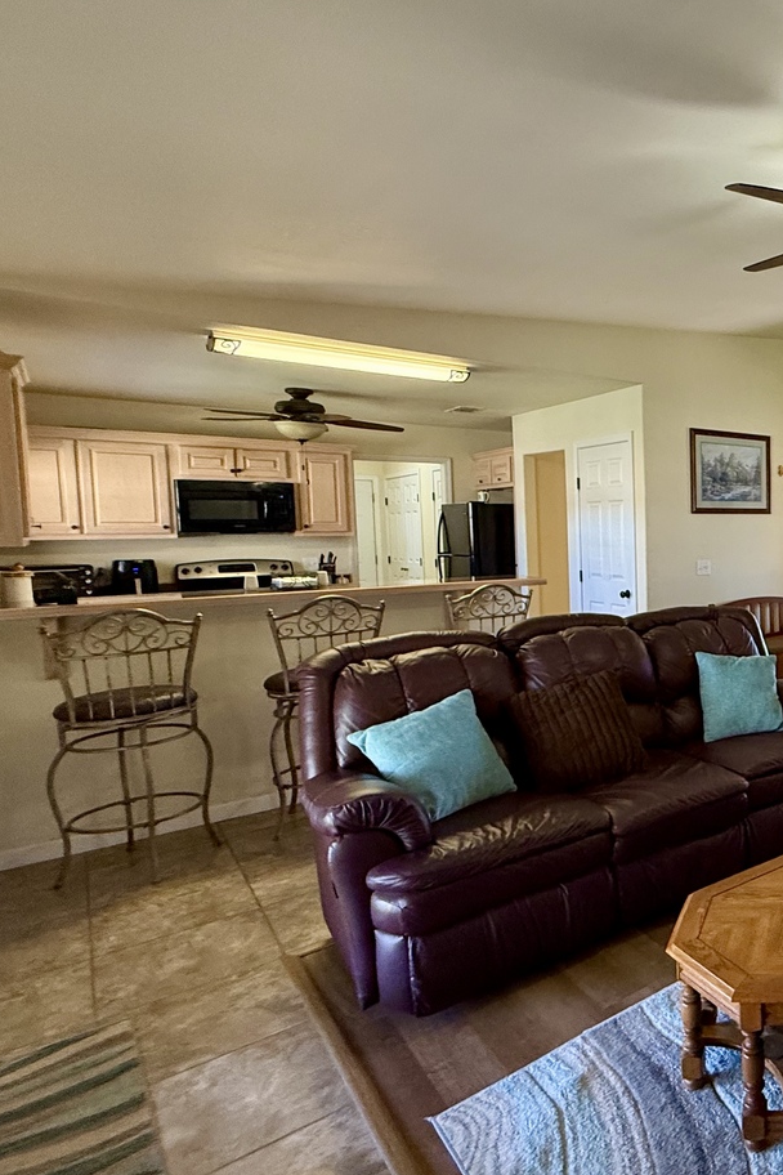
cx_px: 836
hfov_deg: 44.1
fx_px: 750
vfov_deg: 76.1
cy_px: 578
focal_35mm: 23
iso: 400
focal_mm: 2.22
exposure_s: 1/60
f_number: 2.2
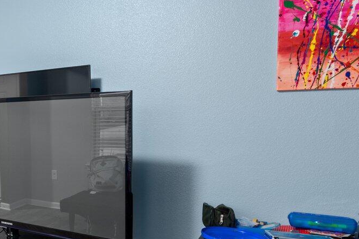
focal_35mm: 40
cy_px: 141
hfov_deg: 33.6
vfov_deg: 33.3
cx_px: -118
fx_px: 399
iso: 500
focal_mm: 13
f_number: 10
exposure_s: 5
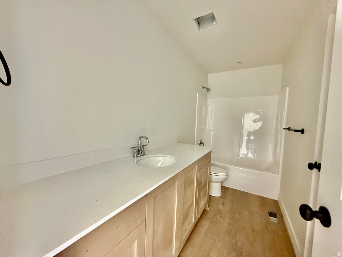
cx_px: 171
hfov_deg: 102.1
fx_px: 138
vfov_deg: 85.7
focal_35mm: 14
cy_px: 128
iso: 800
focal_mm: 2.22
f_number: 2.2
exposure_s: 1/60
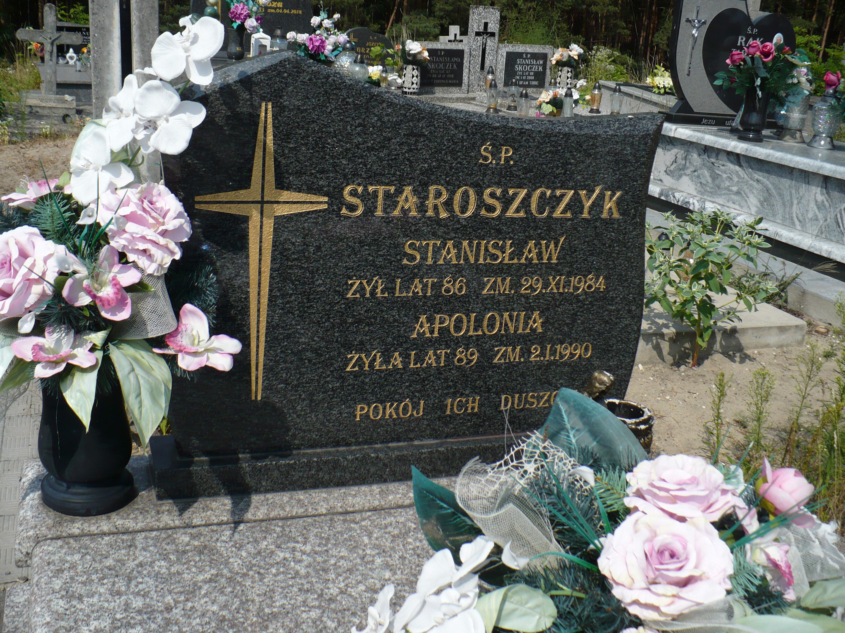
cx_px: 422
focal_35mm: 37
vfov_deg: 38.7
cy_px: 316
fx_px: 903
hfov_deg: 50.1
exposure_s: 1/320
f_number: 8
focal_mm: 6.1
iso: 100
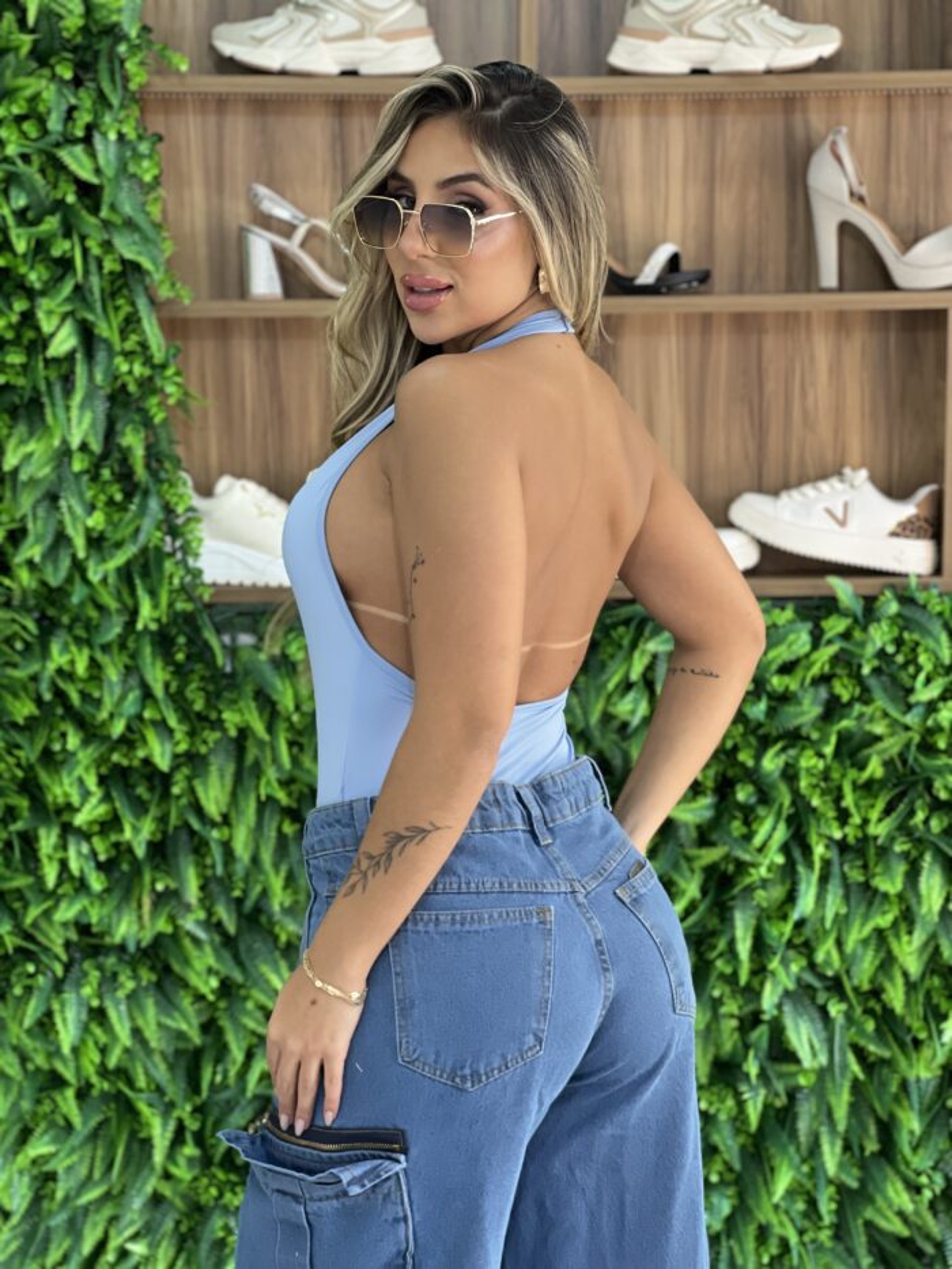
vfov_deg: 25.3
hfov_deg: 19.1
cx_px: 476
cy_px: 634
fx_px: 2823
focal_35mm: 77
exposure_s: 1/60
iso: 160
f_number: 2.8
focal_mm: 9
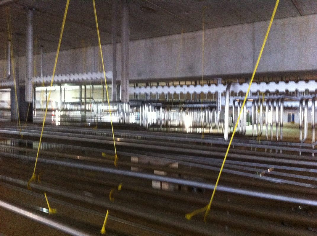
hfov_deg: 52.7
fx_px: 320
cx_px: 158
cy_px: 118
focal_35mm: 35
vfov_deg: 40.6
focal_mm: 3.85
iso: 400
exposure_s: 1/15
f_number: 2.8
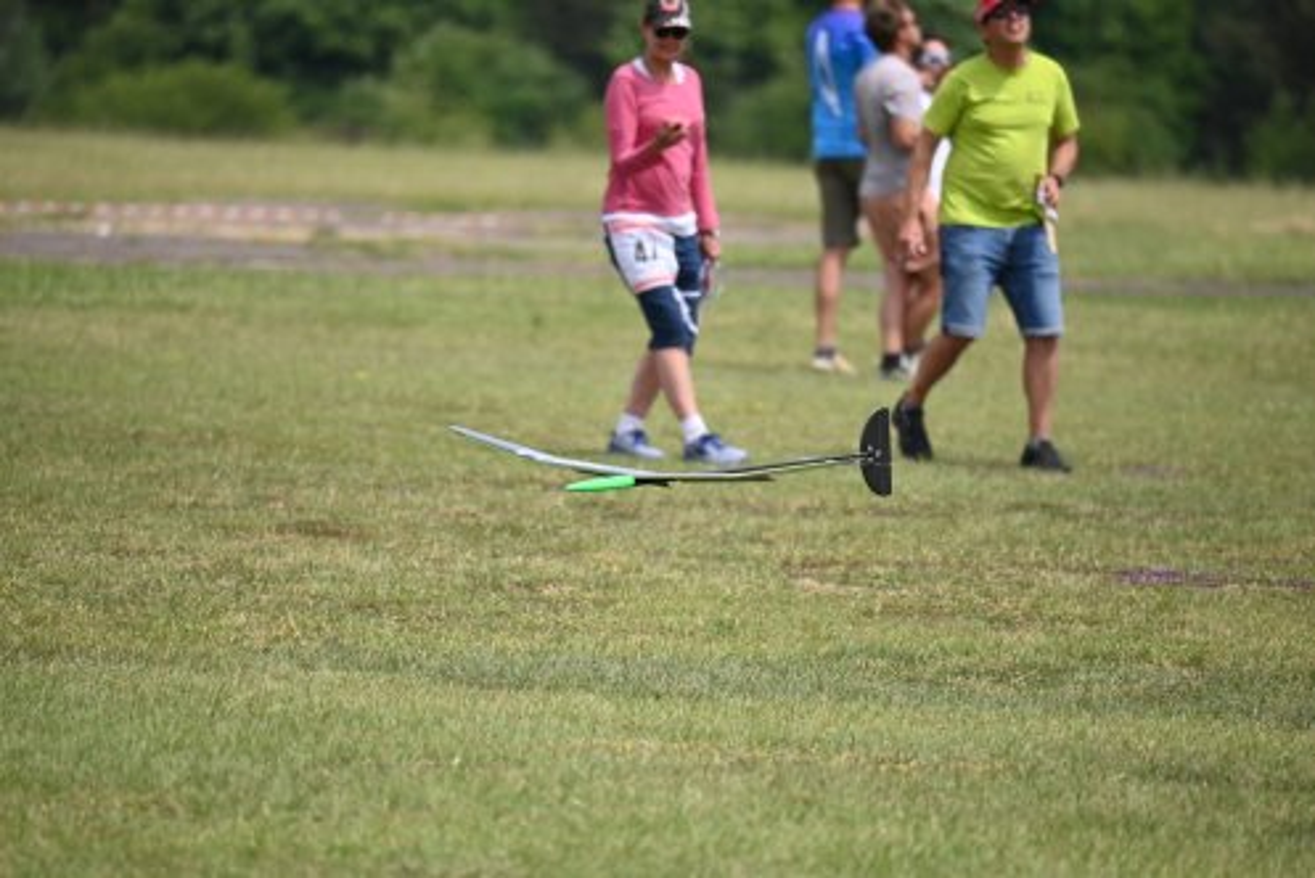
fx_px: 14619
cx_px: 658
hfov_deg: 5.2
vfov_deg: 3.4
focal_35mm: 400
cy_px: 439
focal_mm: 400
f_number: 7.1
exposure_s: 1/3200
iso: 800
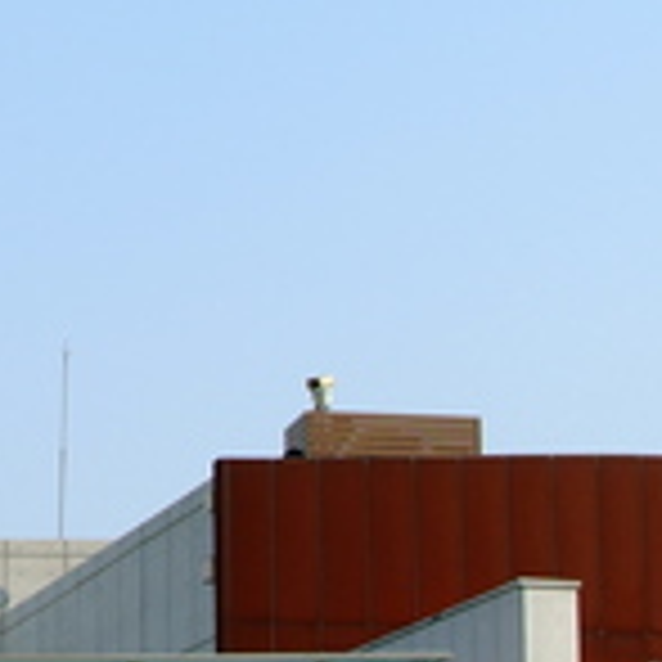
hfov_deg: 11.7
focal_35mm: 146
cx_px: -119
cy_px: 473
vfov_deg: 11.9
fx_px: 3159
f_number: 6.7
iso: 100
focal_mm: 24
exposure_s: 1/250
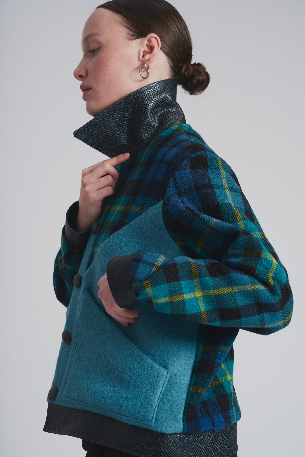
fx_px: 889
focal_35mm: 70
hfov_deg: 19.5
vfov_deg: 28.8
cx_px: 152
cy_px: 228
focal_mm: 70
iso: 400
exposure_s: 1/160
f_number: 10
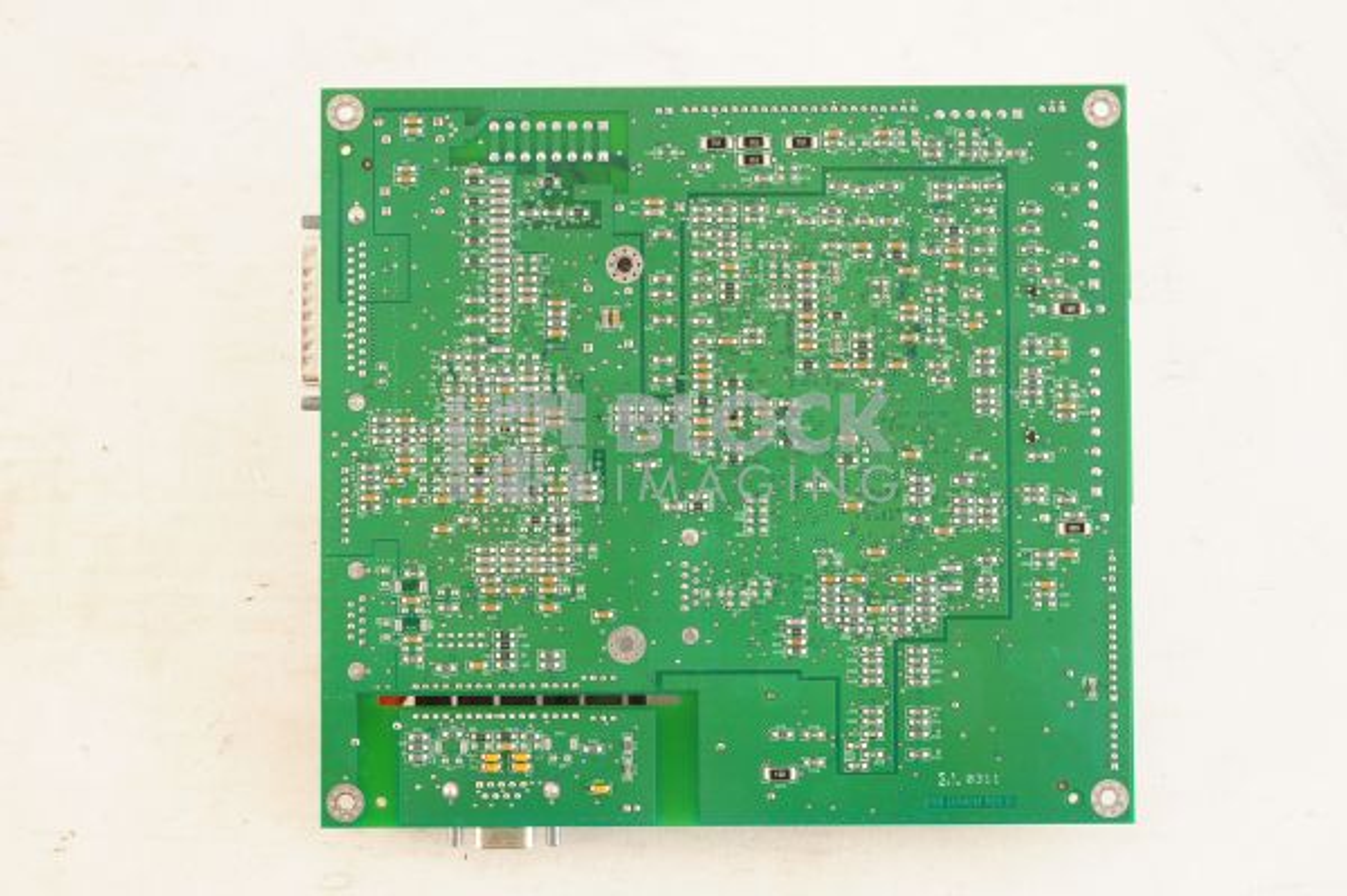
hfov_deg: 39.6
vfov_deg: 26.9
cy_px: 448
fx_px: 1869
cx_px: 674
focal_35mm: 50
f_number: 10
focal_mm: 50
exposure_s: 1/125
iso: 1600
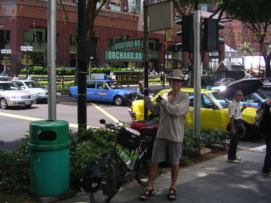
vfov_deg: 38.7
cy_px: 102
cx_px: 136
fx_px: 290
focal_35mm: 37
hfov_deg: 50.1
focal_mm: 5.7
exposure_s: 1/320
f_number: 2.8
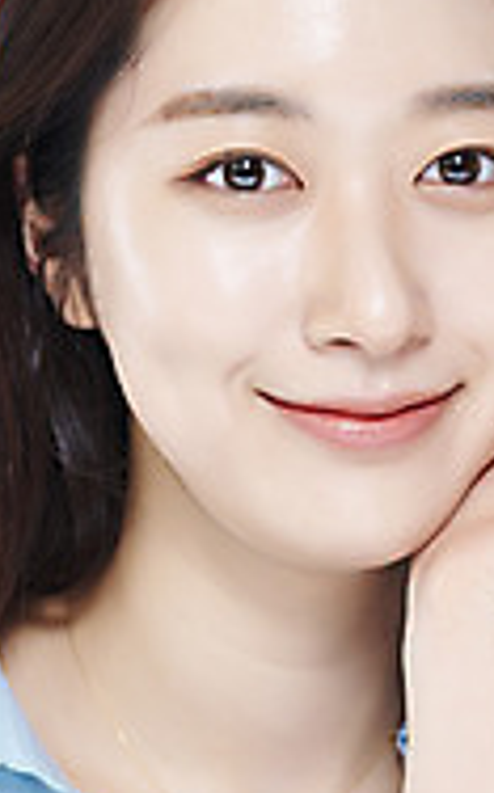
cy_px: 418
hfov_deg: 5.7
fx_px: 4926
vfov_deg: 9.2
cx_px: 306
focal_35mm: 228
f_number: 11
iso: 64
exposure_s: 1/125
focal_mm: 105
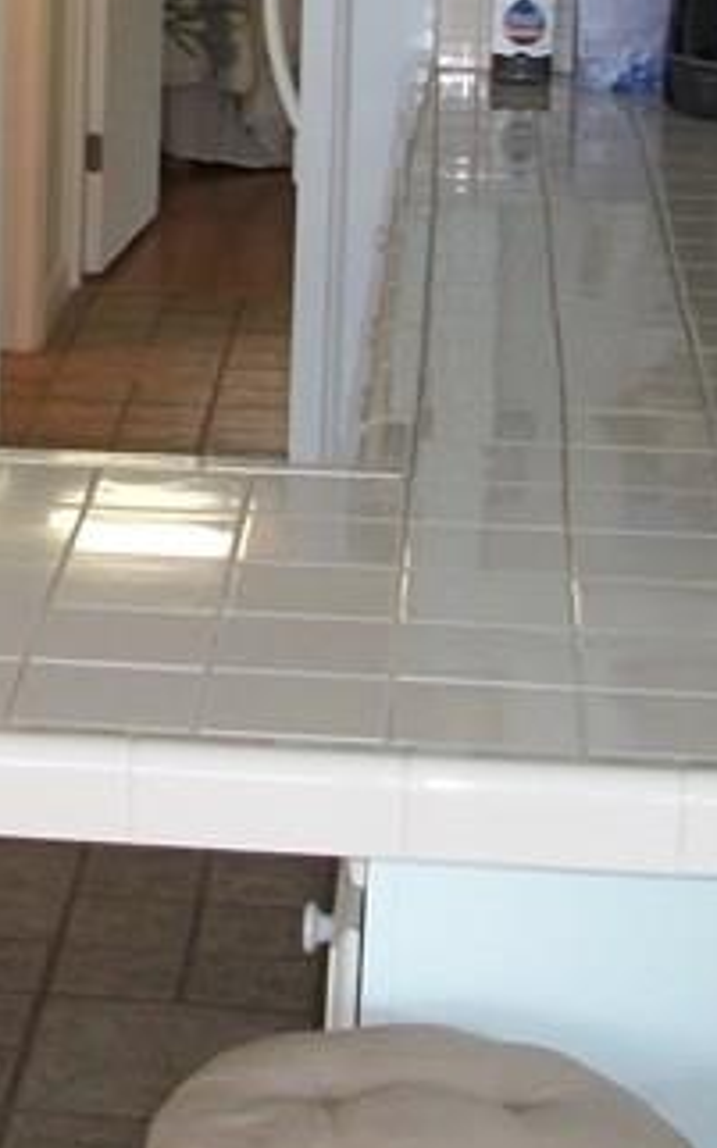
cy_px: 111
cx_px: -296
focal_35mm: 118
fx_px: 3693
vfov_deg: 17.4
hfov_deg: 10.8
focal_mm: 6.3
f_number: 3.1
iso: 160
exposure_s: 1/30
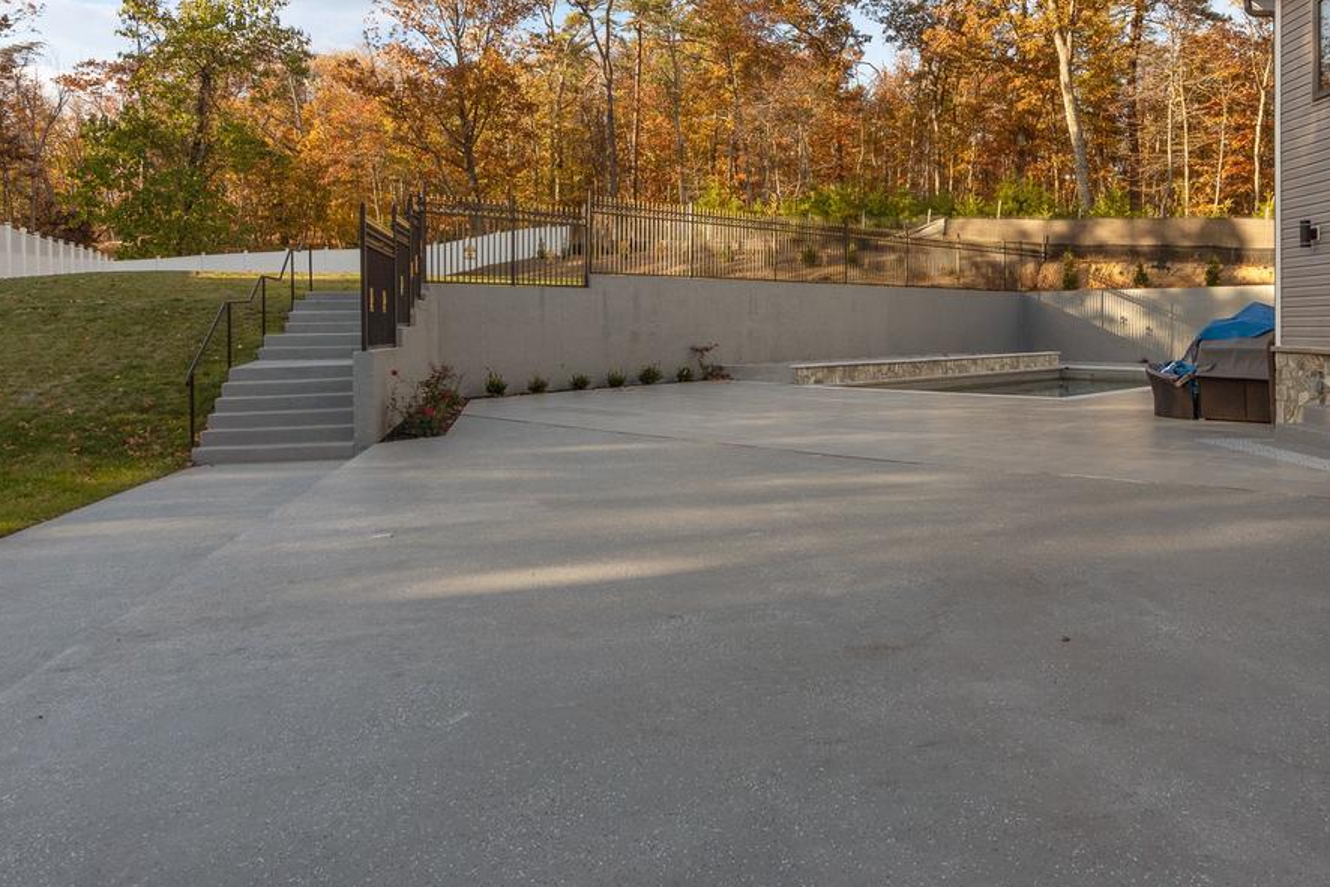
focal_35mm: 26
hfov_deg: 69.0
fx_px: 961
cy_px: 312
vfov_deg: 48.9
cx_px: 770
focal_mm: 16
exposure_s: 1/800
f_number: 8
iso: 800
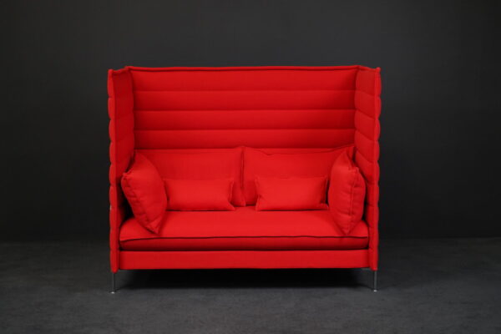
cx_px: 250
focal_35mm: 61
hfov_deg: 32.9
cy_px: 167
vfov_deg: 22.3
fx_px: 849
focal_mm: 61
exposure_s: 1/200
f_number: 7.1
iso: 5000
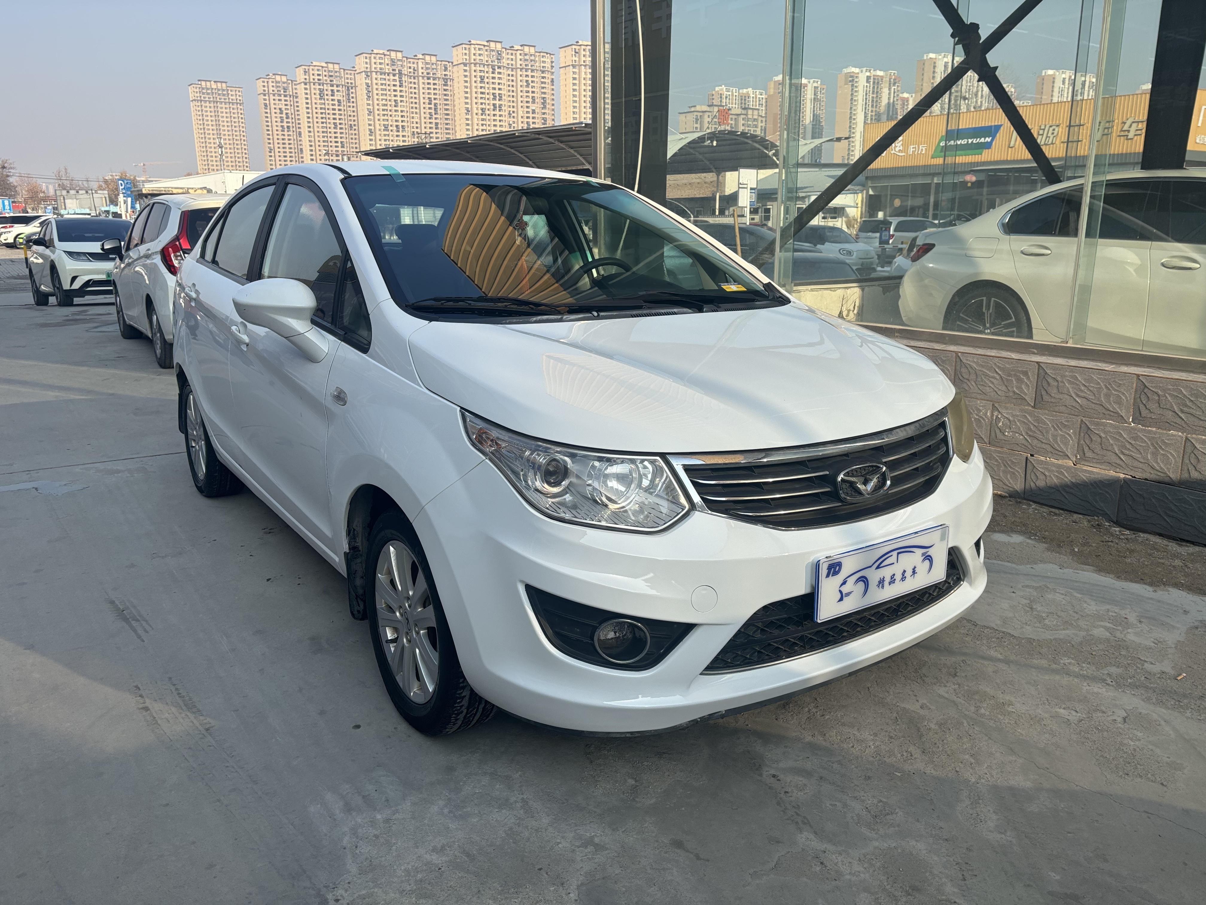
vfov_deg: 53.1
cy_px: 452
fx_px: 906
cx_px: 603
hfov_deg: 67.3
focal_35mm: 26
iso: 50
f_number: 1.6
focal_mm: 5.96
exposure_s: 1/2242
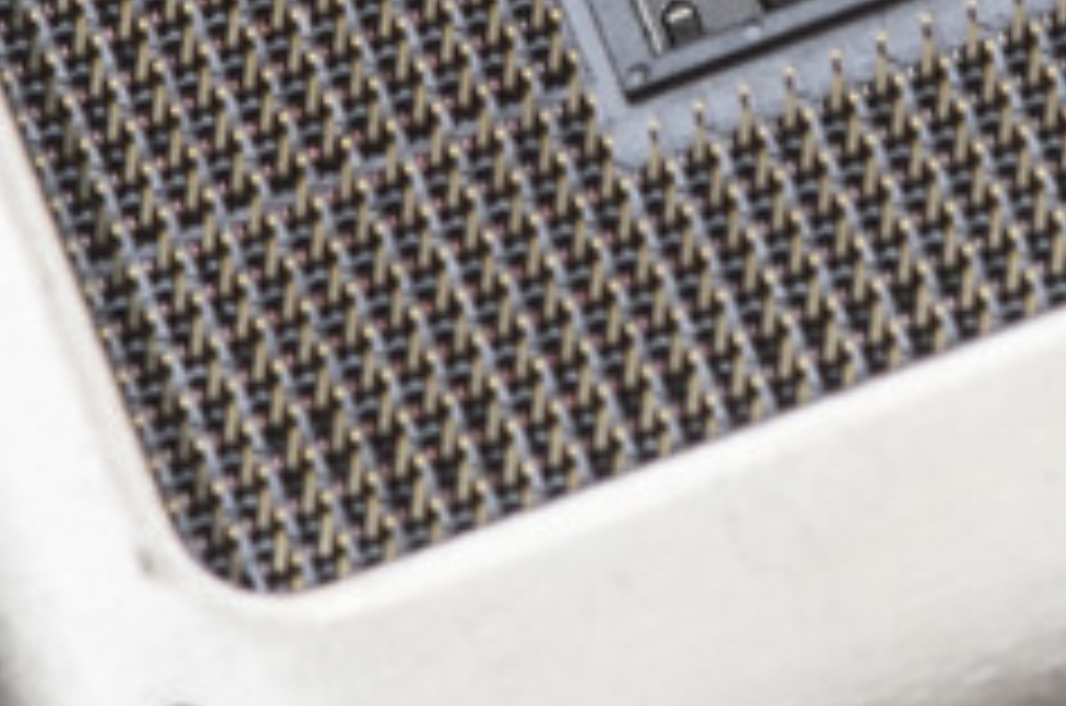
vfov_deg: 2.0
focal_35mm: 679
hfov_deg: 3.0
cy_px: -634
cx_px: 1401
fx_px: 20065
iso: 100
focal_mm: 105
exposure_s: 1.3
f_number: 10
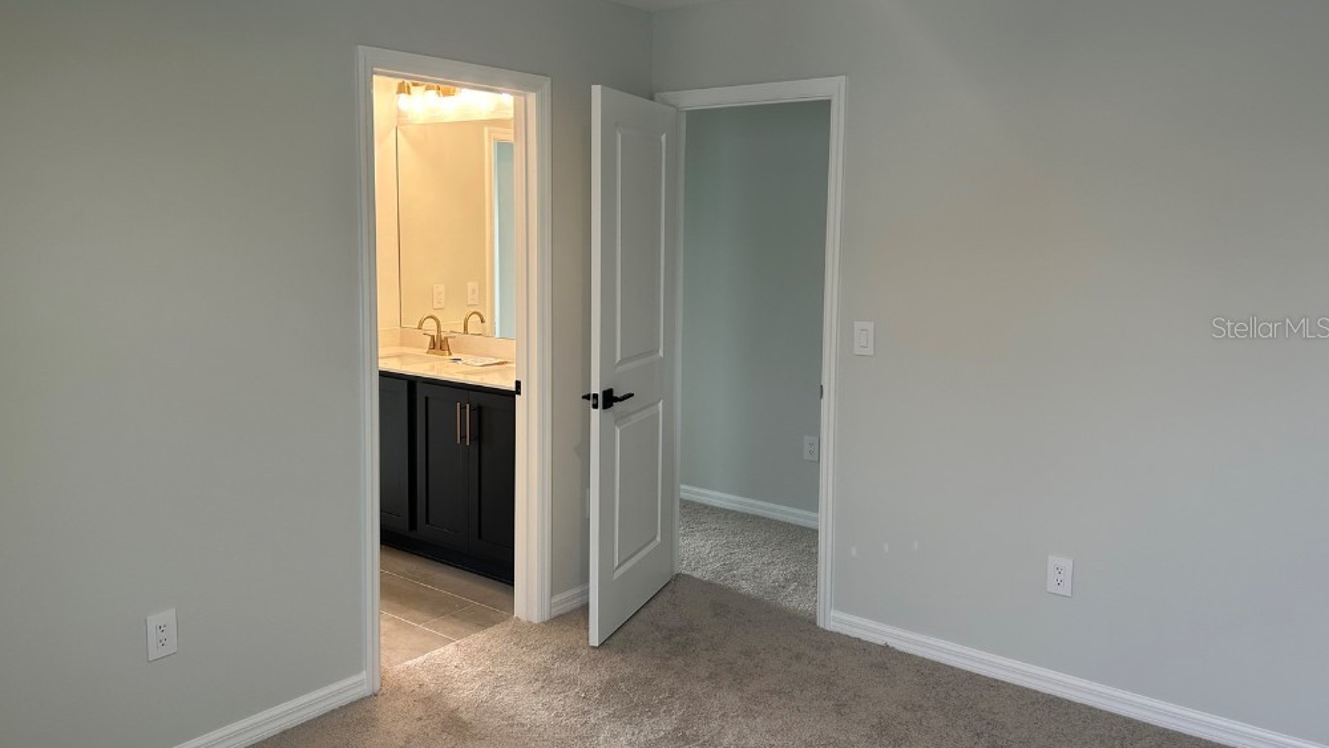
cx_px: 657
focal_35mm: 29
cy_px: 327
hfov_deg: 66.1
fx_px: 1022
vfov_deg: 40.1
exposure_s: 1/120
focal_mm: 5.7
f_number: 1.5
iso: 80
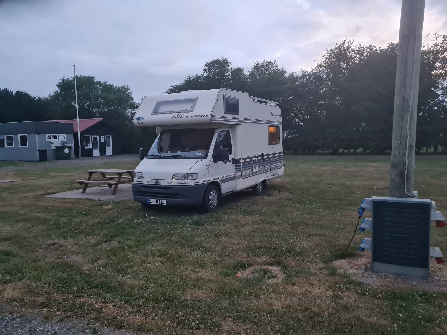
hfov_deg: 67.3
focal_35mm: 26
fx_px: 336
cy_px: 168
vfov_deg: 53.1
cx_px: 224
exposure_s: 1/50
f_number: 1.8
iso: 640
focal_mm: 5.4
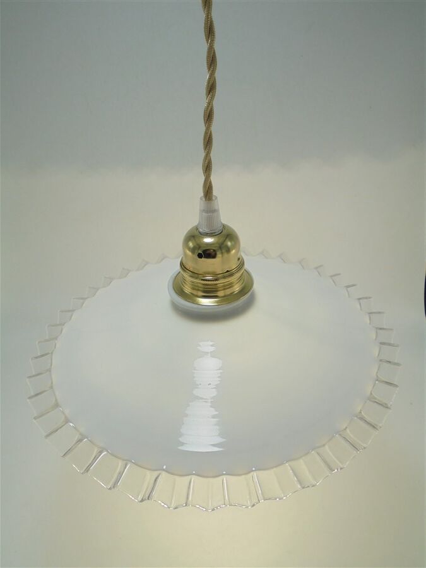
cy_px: 284
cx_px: 213
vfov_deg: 61.7
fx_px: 476
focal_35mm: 29
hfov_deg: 48.2
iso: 100
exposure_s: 1/320
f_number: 3.7
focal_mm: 5.3
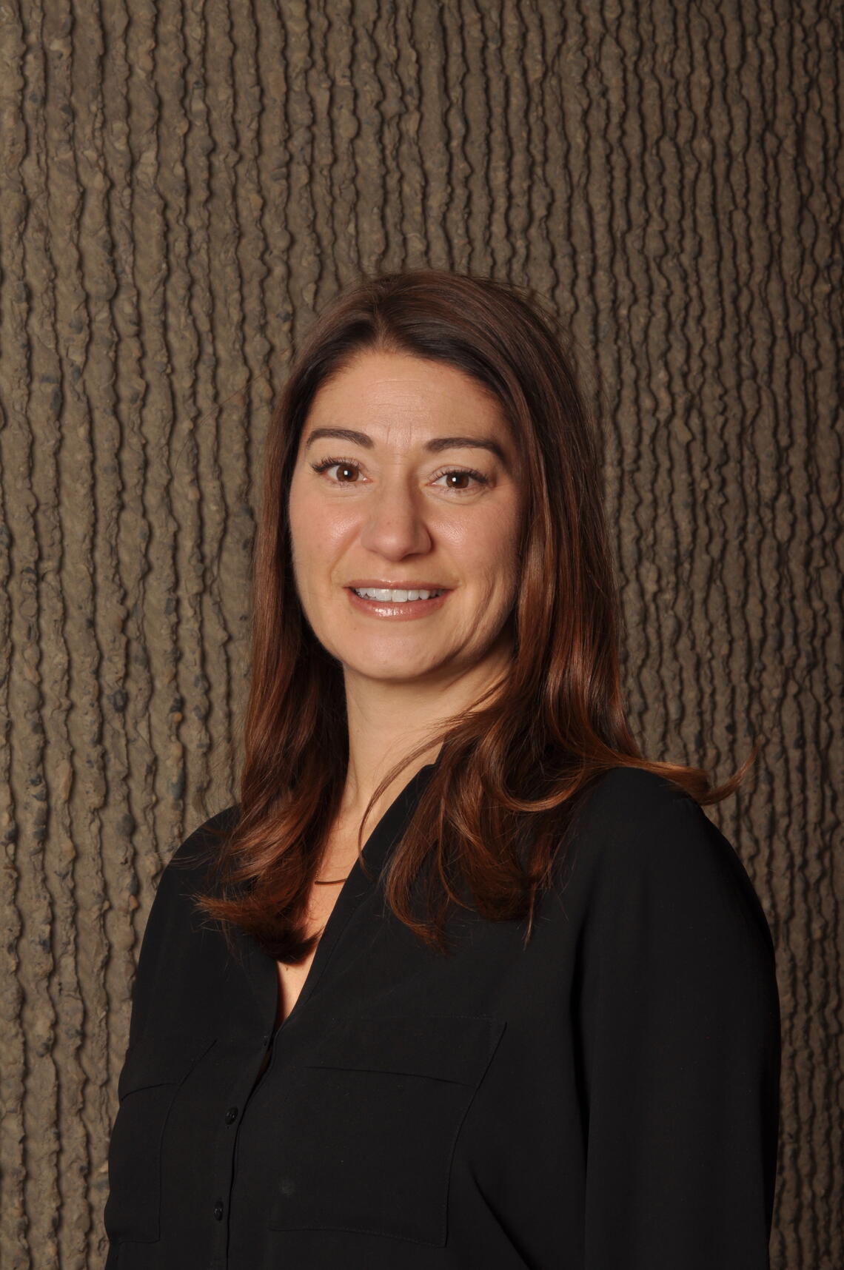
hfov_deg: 11.4
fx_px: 4230
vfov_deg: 17.1
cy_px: 635
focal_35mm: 120
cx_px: 422
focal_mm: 80
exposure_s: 1/60
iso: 200
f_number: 20
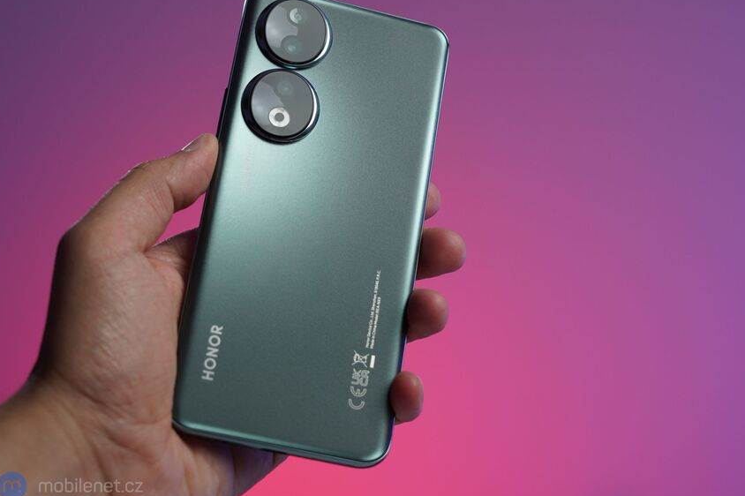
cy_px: 230
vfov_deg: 20.6
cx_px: 410
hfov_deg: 30.5
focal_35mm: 66
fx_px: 1365
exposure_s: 1/160
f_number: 5
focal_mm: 58
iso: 640
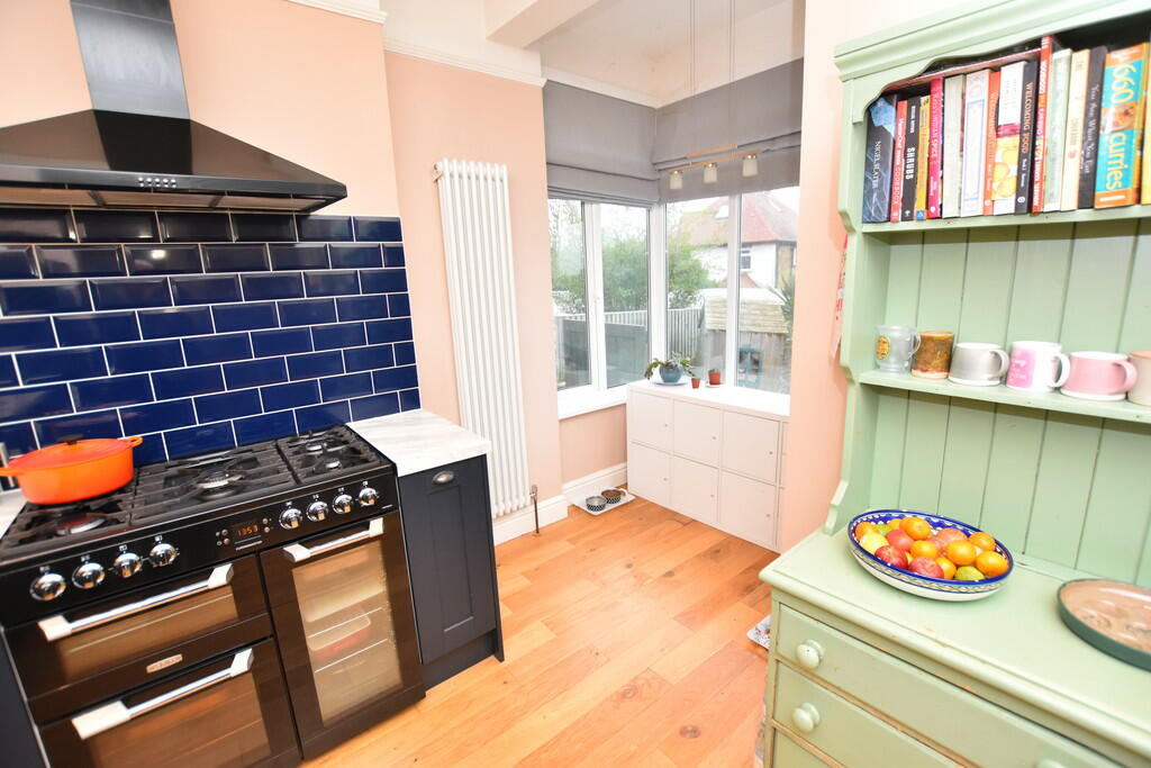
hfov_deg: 100.4
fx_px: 480
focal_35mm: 15
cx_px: 576
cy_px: 384
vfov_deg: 77.3
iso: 800
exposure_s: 1/125
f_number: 4
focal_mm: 10
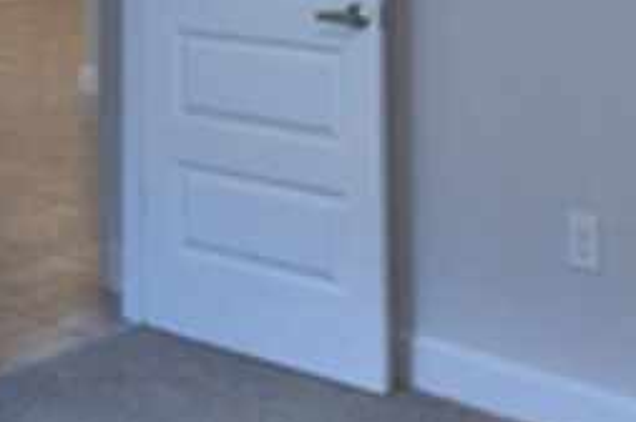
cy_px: -261
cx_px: 138
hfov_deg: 26.3
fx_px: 1341
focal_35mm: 76
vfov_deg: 16.0
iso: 400
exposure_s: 1/50
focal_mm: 10
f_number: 4.5
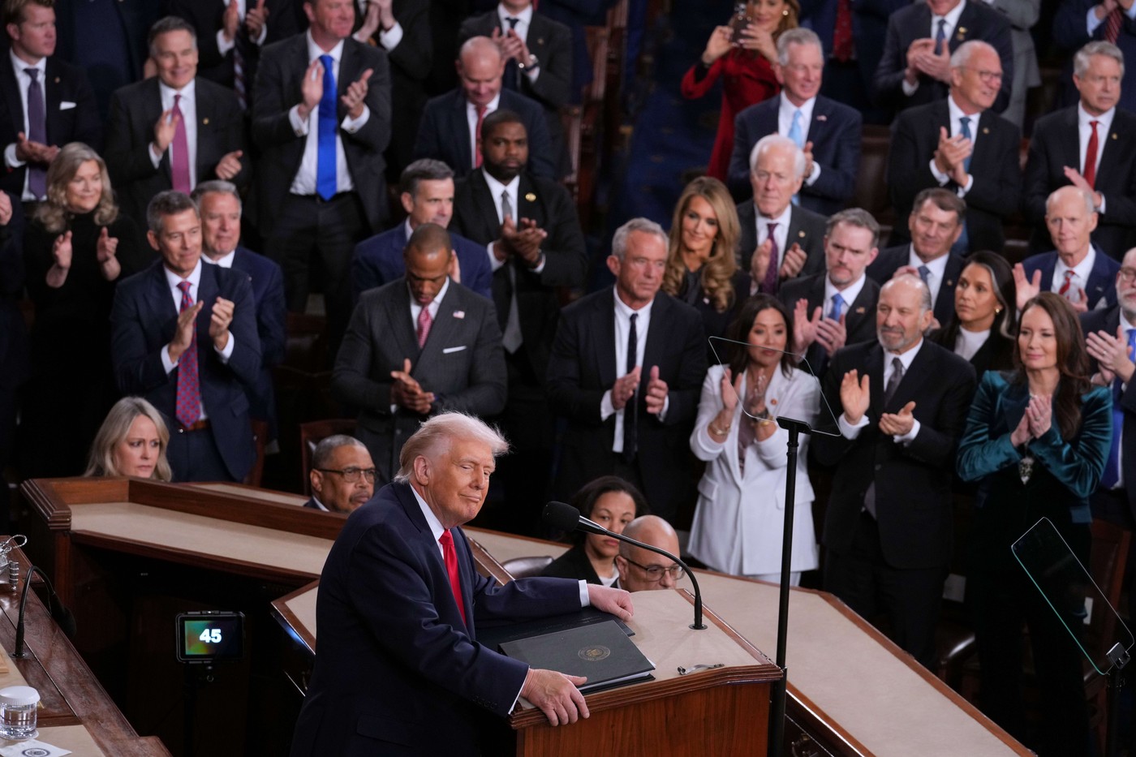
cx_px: 568
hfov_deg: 14.3
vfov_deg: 9.5
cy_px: 378
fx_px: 4543
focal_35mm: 144
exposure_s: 1/400
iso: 2000
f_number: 5
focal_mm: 144
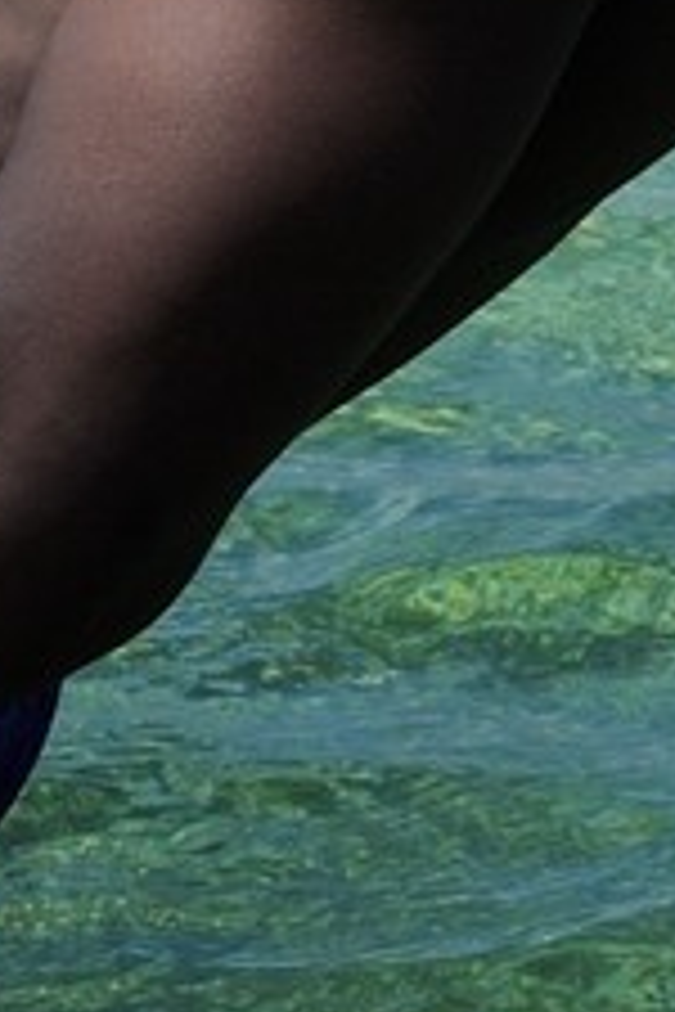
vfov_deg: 4.9
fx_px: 11221
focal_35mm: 399
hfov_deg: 3.4
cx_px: -619
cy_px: -1867
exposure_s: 1/250
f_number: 13
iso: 200
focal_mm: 56
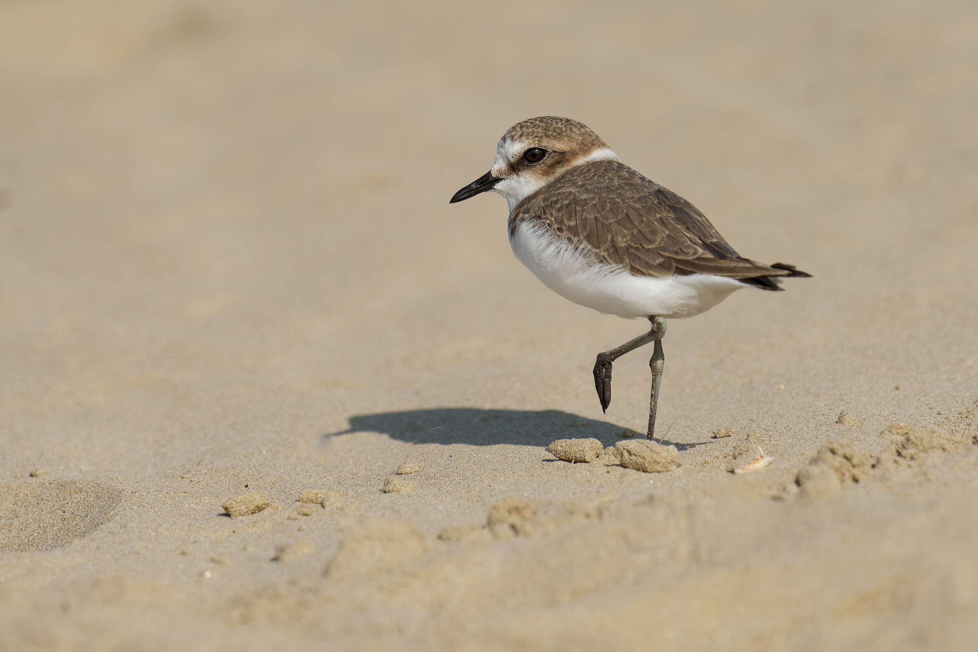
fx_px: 16299
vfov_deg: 2.3
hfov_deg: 3.4
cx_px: 489
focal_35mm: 600
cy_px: 326
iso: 320
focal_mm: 600
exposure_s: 1/2000
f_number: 8
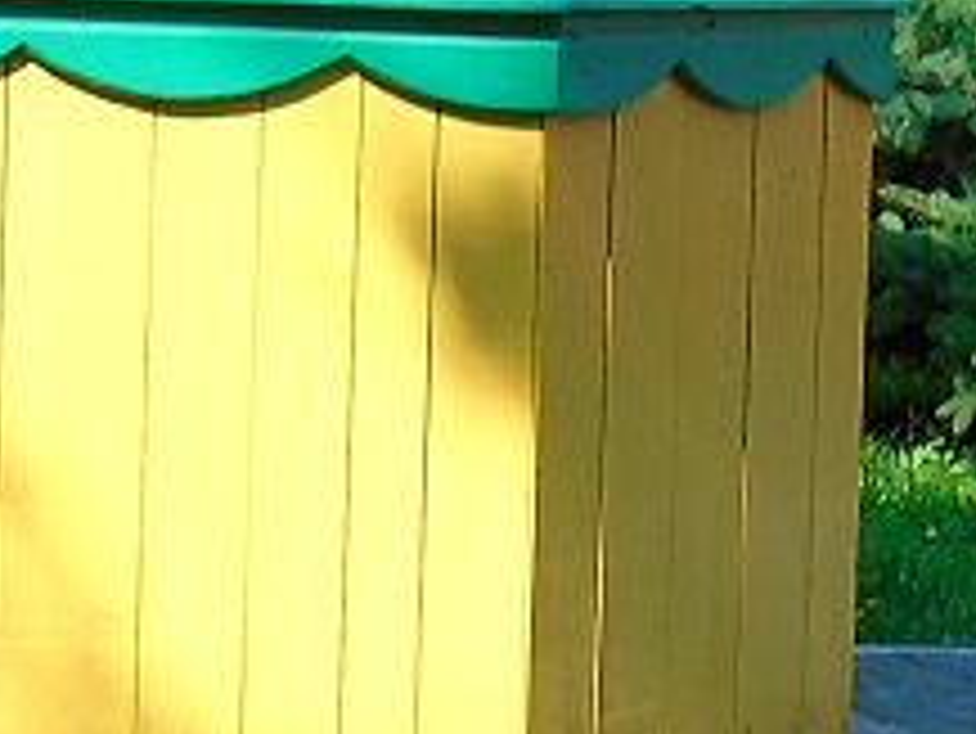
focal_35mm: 305
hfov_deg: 6.5
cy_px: -824
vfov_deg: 4.8
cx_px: 427
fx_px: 8604
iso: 80
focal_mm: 8.2
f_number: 4.1
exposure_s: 1/160
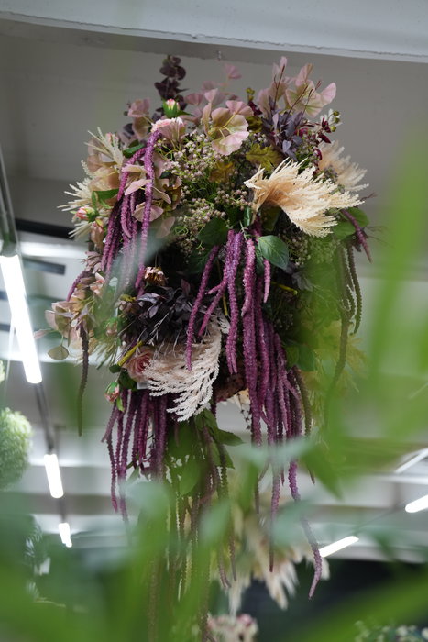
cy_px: 321
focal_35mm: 46
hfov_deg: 29.3
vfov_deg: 42.7
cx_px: 214
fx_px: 820
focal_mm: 46
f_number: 2.8
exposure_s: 1/250
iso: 1600
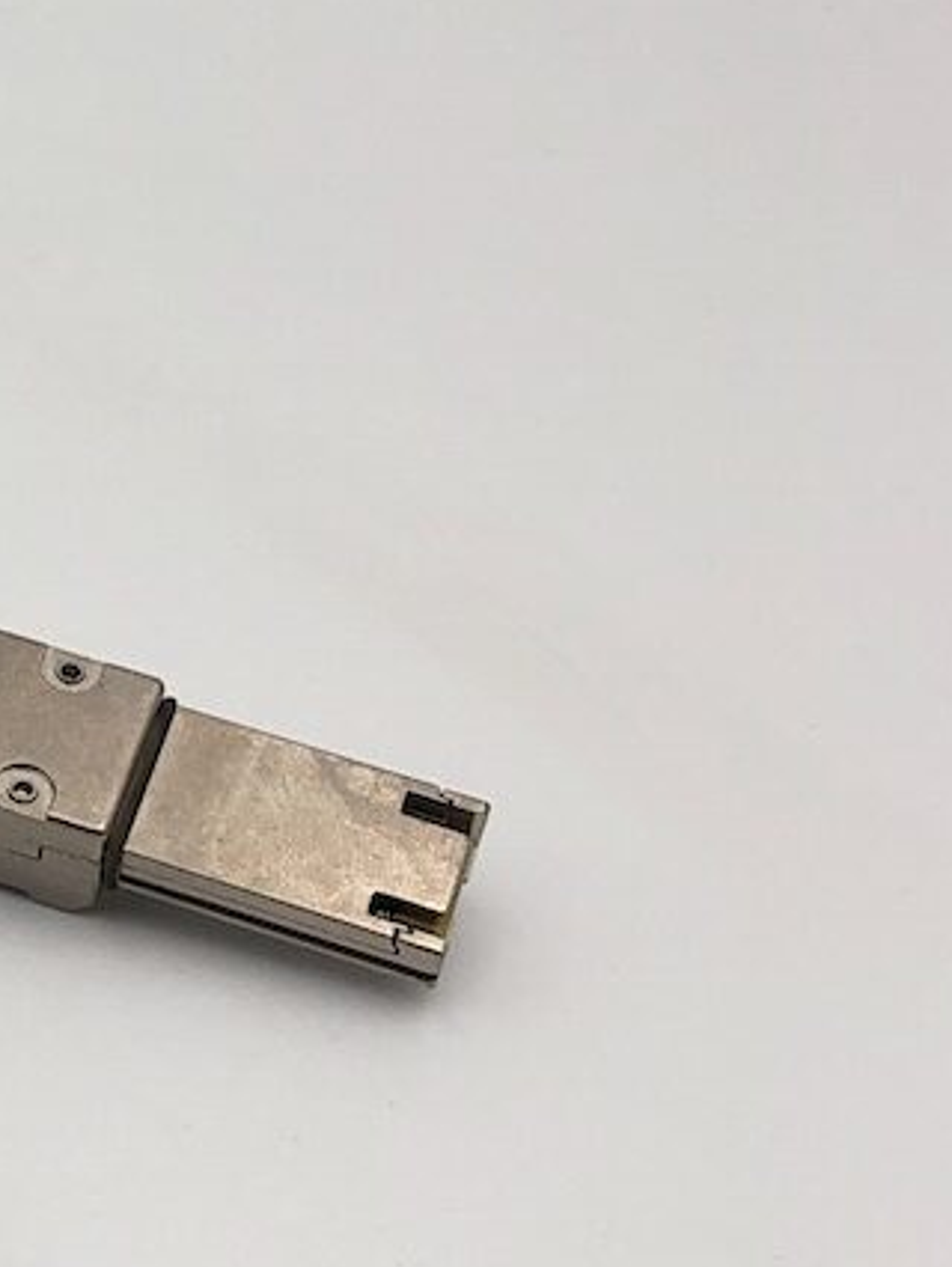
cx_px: -735
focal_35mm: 106
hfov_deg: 12.8
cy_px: 573
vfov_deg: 18.5
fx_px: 3883
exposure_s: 1/120
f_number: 1.8
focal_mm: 4
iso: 25
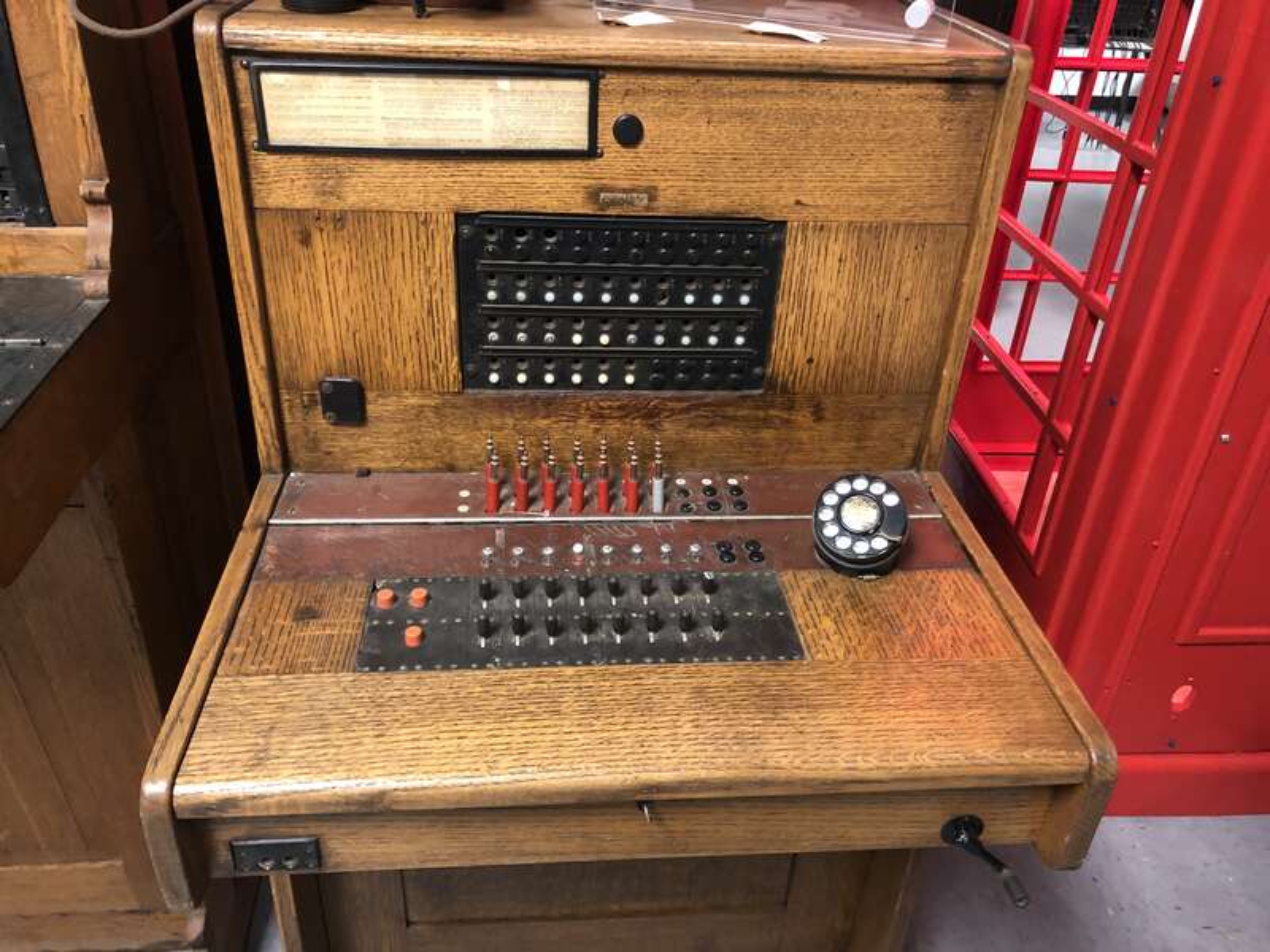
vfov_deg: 49.7
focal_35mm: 28
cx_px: 635
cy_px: 476
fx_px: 1027
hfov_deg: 63.4
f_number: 1.8
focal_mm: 4
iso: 100
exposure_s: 1/7
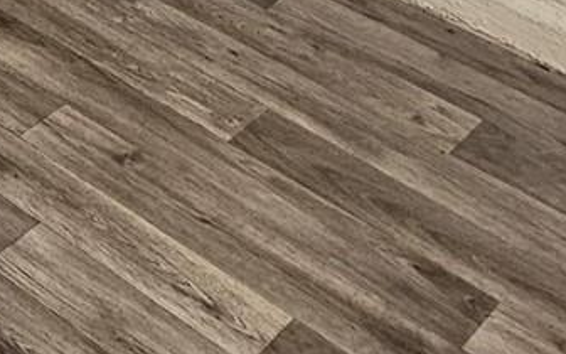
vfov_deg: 11.4
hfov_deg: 16.0
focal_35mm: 84
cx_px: -697
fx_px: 1296
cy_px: -614
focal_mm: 2.2
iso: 160
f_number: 2.2
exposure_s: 1/100
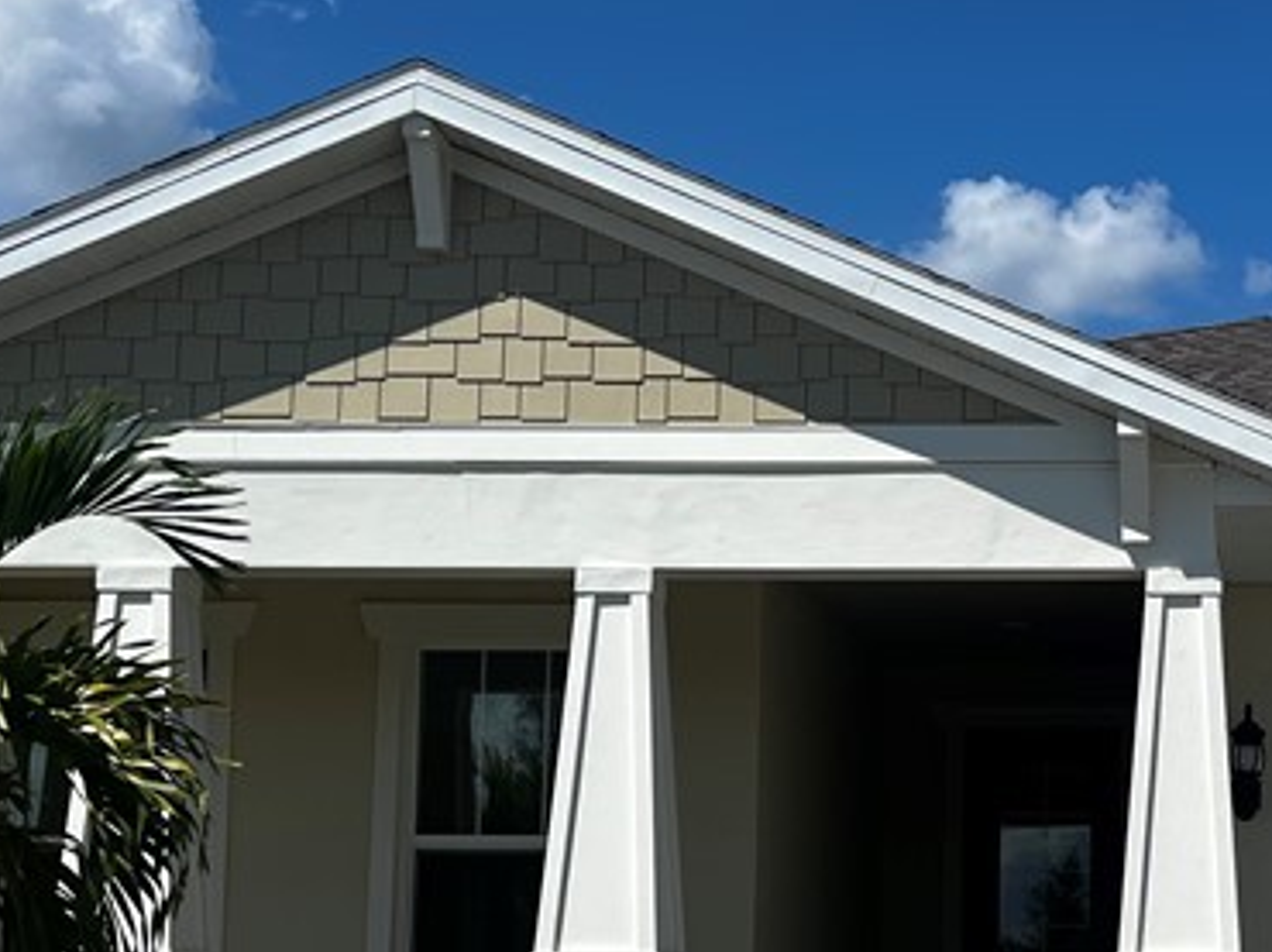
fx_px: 2644
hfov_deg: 26.2
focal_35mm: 72
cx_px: 1131
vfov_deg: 20.2
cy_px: 787
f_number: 1.5
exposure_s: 1/6993
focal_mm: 5.7
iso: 50
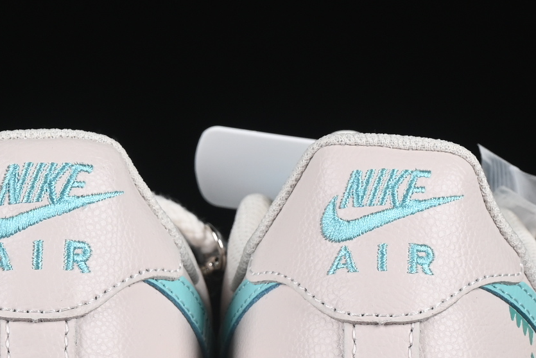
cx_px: 248
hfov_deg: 8.2
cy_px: 257
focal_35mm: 250
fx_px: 3723
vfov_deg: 5.5
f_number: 8
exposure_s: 1/80
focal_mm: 50
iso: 160
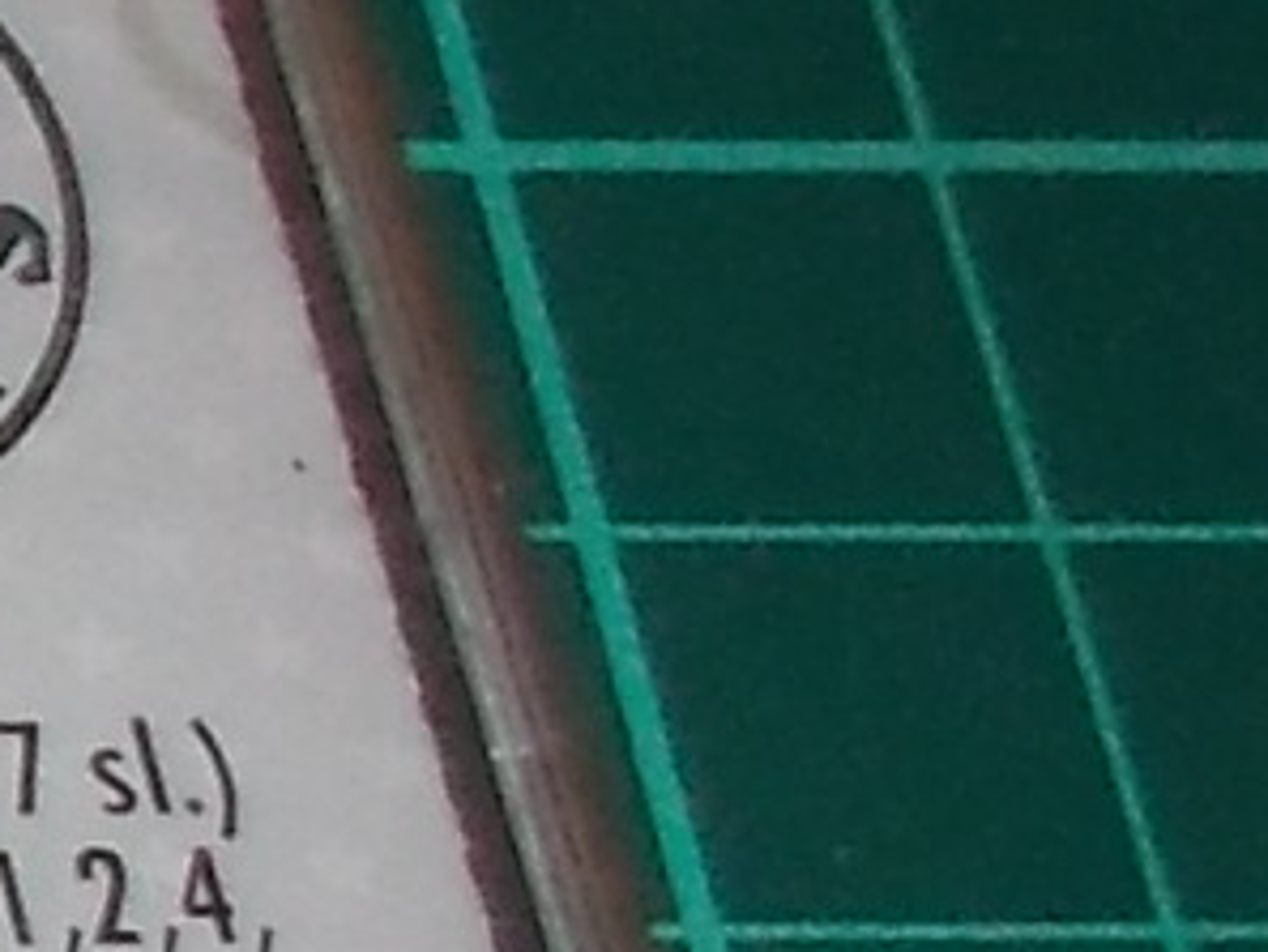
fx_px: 8135
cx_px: -3100
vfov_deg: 6.7
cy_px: 508
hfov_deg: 7.4
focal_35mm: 222
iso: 200
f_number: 3.3
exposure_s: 1/30
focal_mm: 4.1
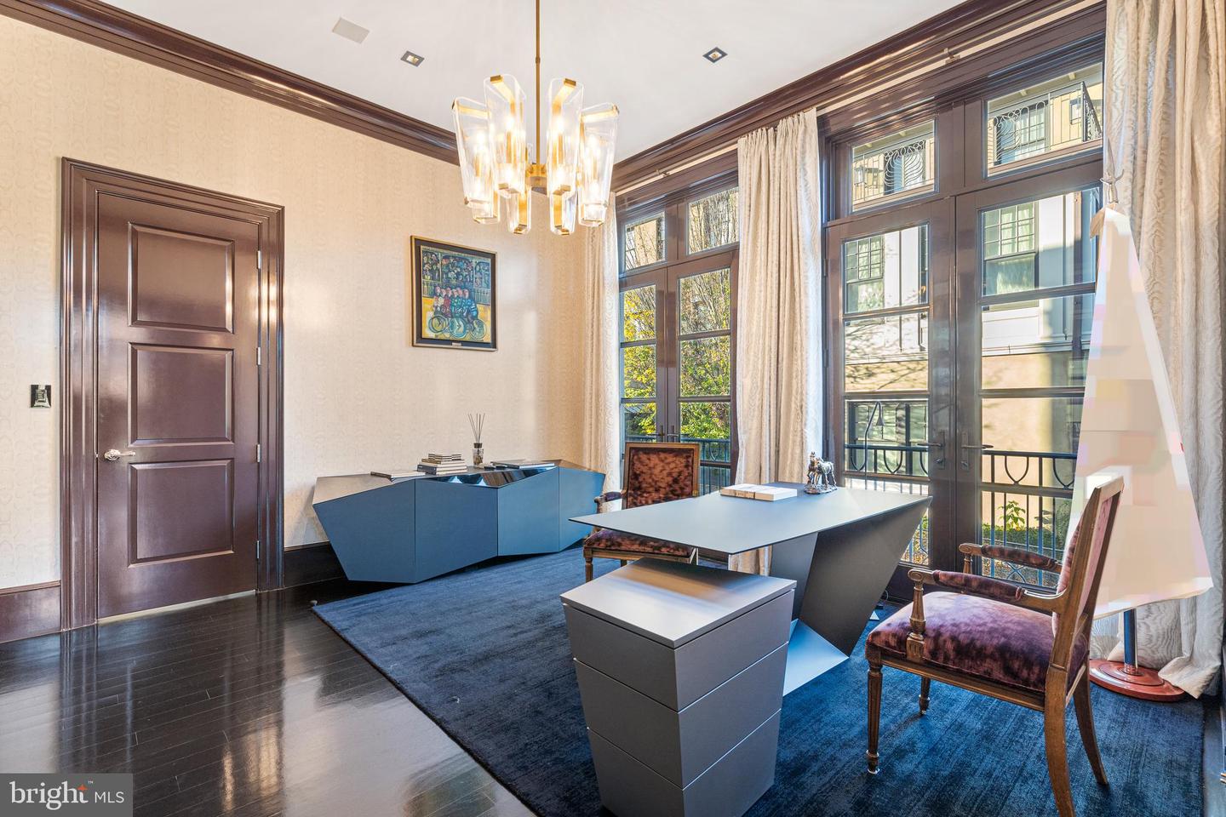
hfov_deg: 96.7
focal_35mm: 16
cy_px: 408
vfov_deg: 73.7
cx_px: 613
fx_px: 545
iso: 500
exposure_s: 1/1.25
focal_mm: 16
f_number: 8
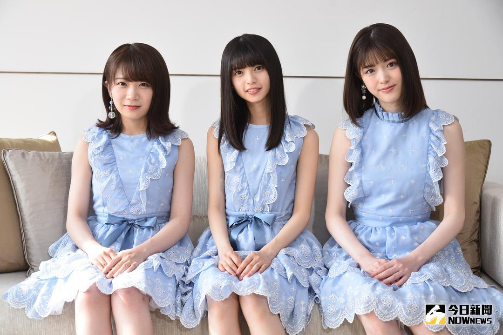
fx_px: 810
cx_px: 252
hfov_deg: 34.5
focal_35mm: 58
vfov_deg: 23.4
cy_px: 168
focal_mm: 58
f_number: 5
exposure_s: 1/160
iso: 800
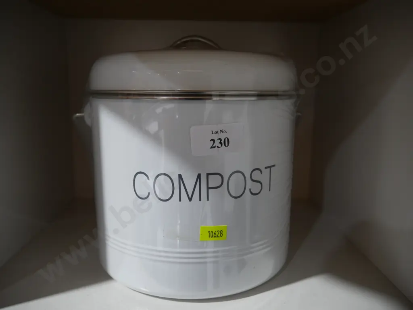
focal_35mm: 28
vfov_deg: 49.8
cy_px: 155
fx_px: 334
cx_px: 206
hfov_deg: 63.4
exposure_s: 1/60
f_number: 3.5
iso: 320
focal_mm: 14
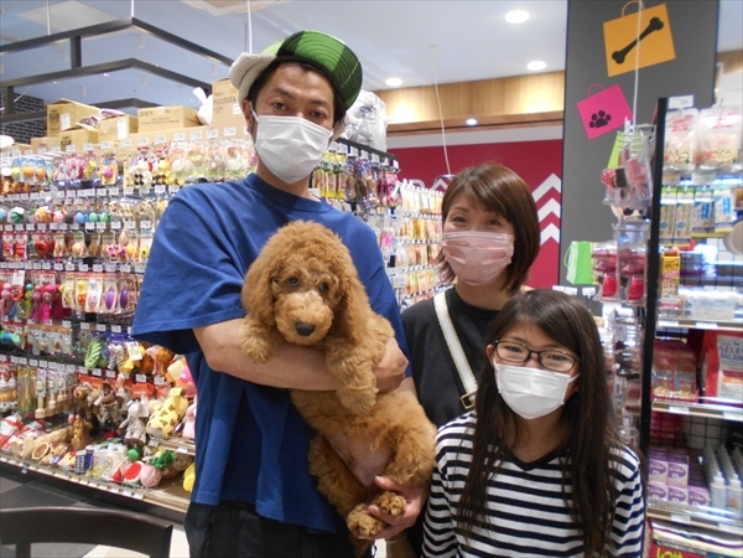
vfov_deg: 53.1
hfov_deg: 67.3
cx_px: 372
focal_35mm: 26
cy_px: 279
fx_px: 558
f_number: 3.2
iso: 320
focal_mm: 4.6
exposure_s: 1/30
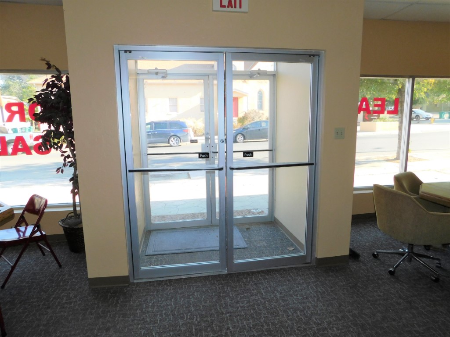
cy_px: 168
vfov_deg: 58.9
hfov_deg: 73.9
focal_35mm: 23
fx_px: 299
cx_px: 225
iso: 125
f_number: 3
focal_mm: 4
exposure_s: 1/250
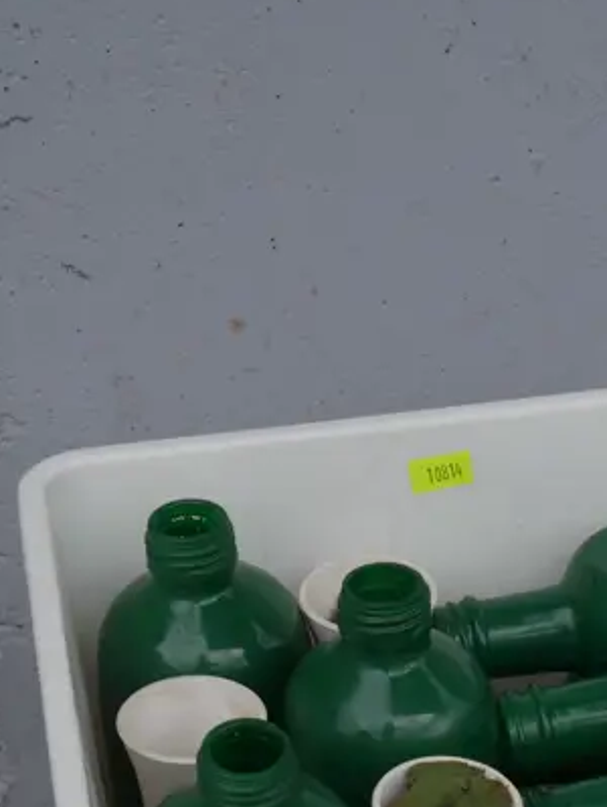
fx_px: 2754
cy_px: 1013
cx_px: 673
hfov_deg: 12.4
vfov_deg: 15.9
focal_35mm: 118
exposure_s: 1/250
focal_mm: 23
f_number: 8
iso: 200
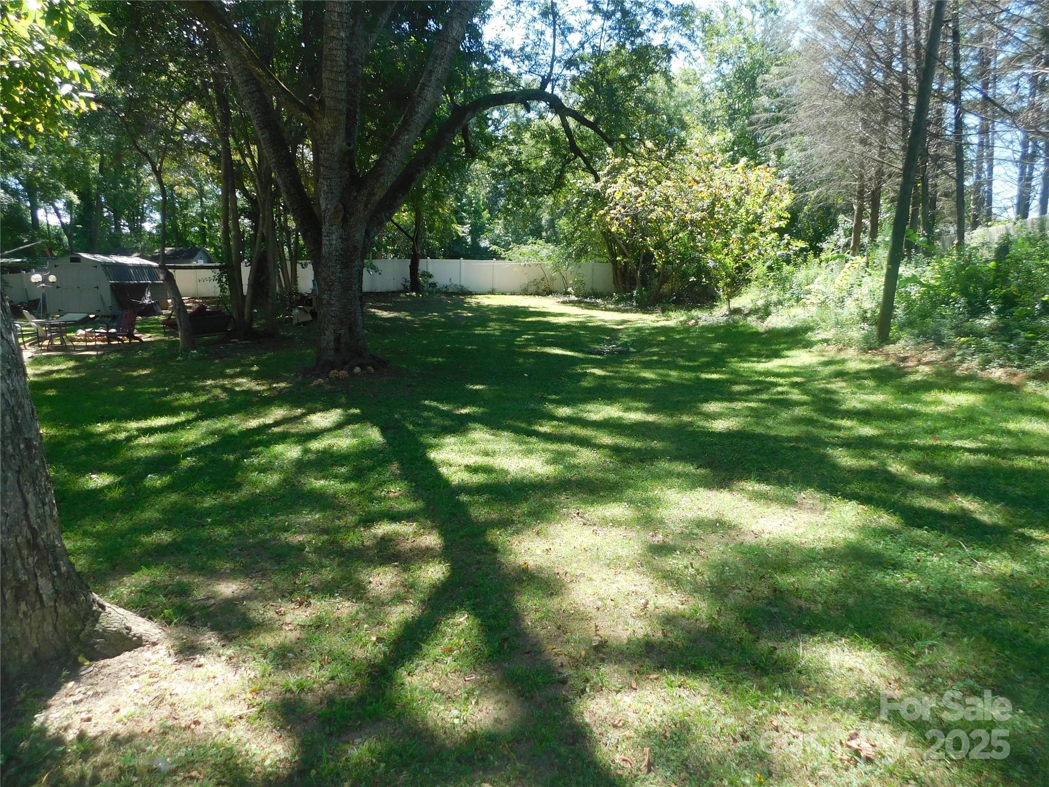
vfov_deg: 58.9
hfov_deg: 73.9
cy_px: 394
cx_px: 524
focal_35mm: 23
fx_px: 697
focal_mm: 4
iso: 125
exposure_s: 1/250
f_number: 3
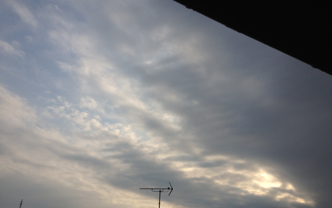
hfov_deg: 51.5
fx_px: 344
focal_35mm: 38
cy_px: 124
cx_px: 169
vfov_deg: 33.5
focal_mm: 4.28
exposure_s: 1/3067
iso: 64
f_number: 2.4
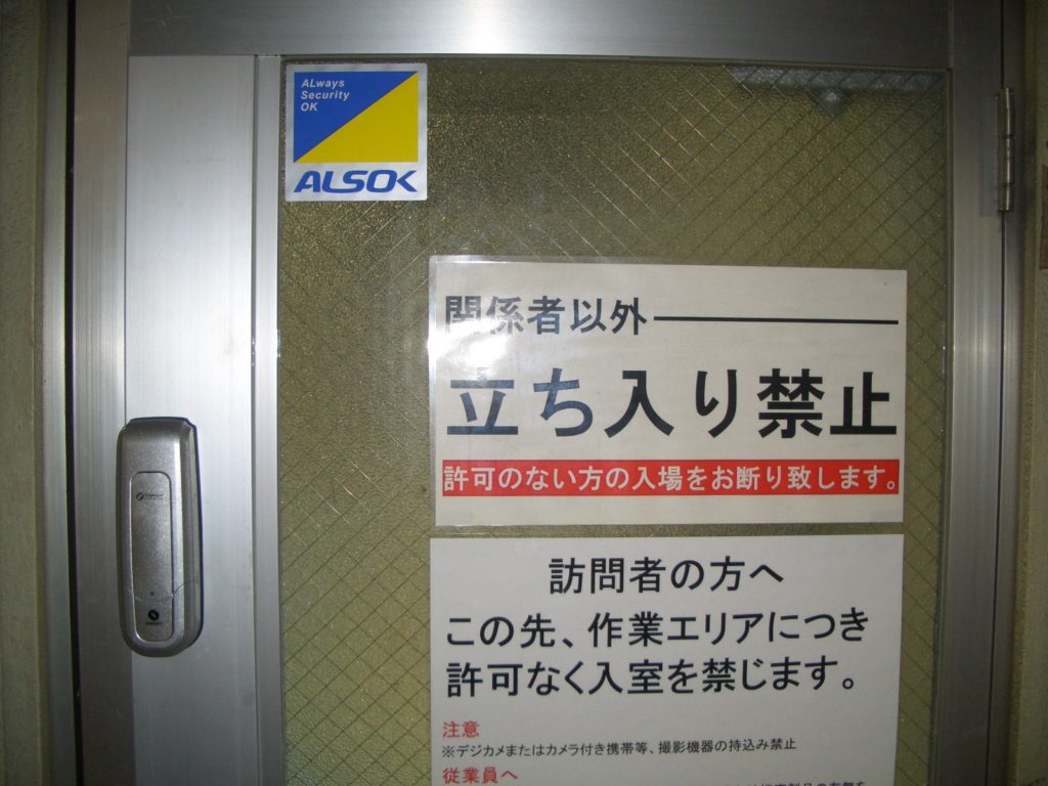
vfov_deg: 40.7
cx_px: 524
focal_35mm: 35
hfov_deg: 52.6
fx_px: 1060
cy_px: 393
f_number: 2.6
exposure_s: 1/60
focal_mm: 5.8
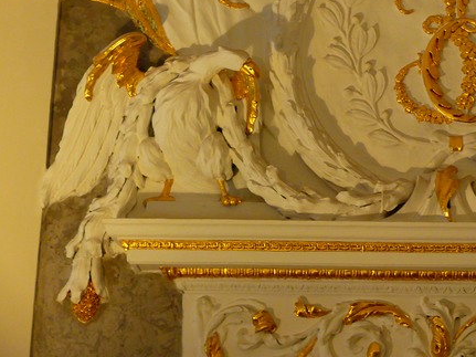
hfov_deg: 13.2
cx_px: 413
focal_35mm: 148
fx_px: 2035
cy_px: 49
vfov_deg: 10.0
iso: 200
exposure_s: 1/10
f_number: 3.2
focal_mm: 18
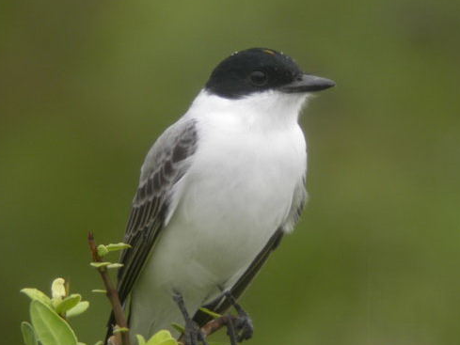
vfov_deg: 10.3
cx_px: 246
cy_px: 207
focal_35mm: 144
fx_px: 1914
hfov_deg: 13.7
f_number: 4.1
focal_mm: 22.8
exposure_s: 1/62.4
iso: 100
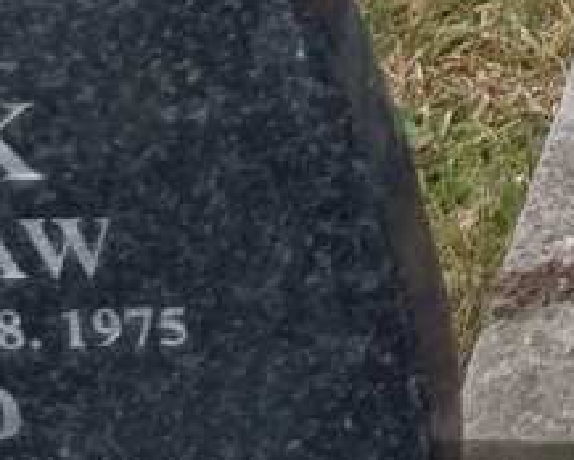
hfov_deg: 11.2
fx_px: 2568
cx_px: 1241
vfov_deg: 9.3
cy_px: -574
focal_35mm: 151
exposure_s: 1/859
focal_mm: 2.91
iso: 50
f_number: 1.9
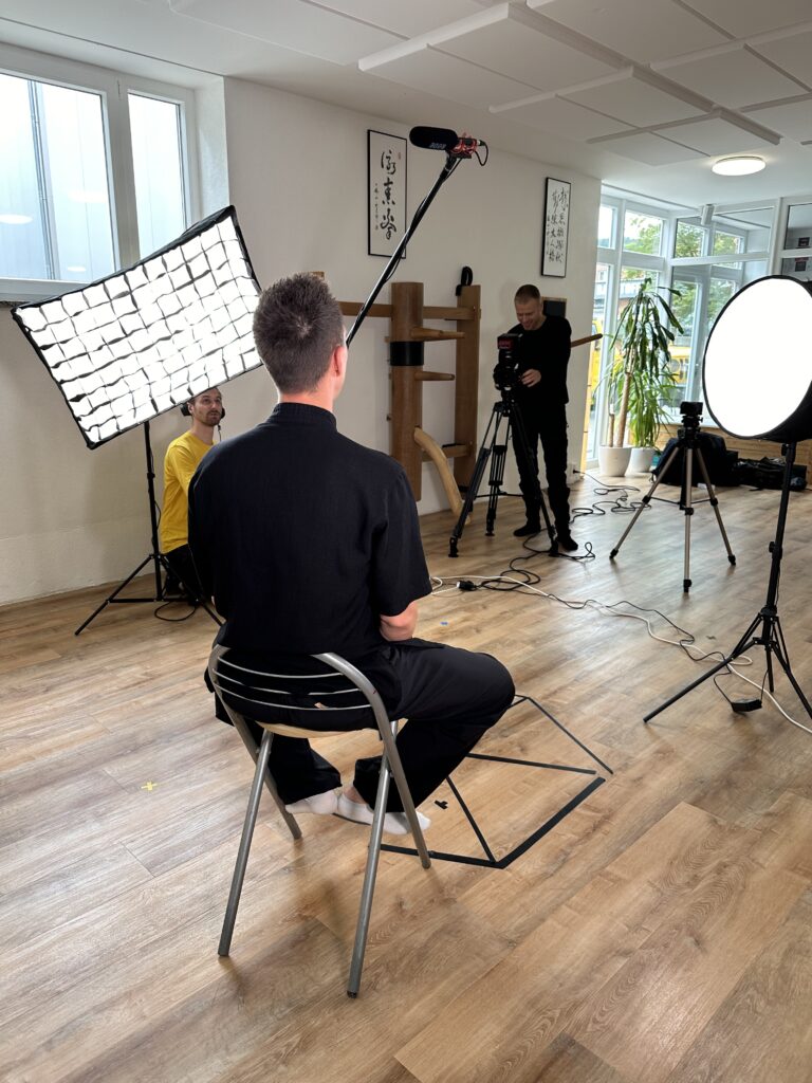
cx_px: 406
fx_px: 751
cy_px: 542
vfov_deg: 71.6
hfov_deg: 56.8
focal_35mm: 24
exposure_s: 1/121
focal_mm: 6.86
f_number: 1.78
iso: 100
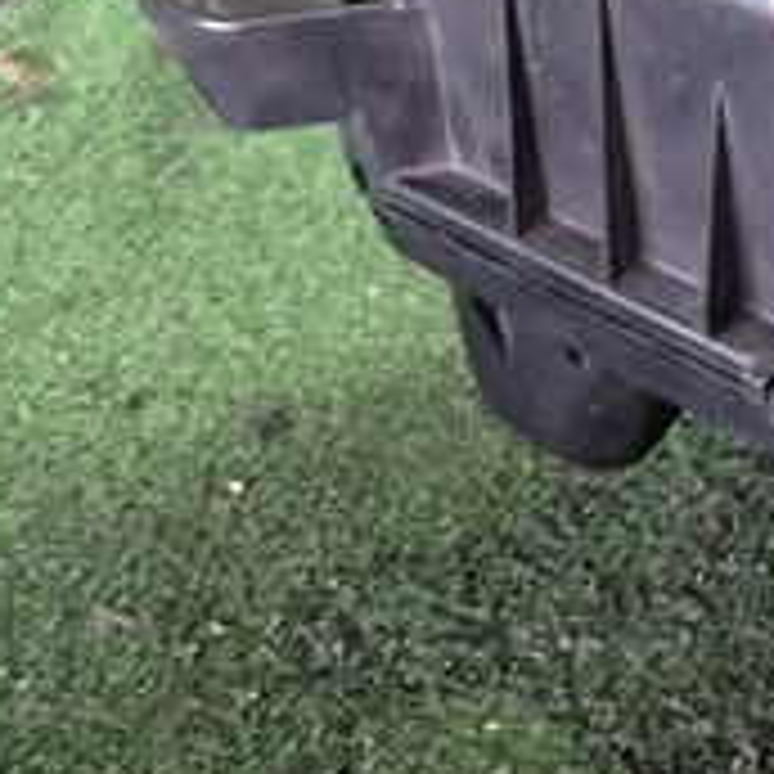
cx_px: 932
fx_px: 1948
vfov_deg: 20.9
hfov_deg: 20.9
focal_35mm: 77
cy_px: -166
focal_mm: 4.5
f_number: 2
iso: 500
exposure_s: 1/30
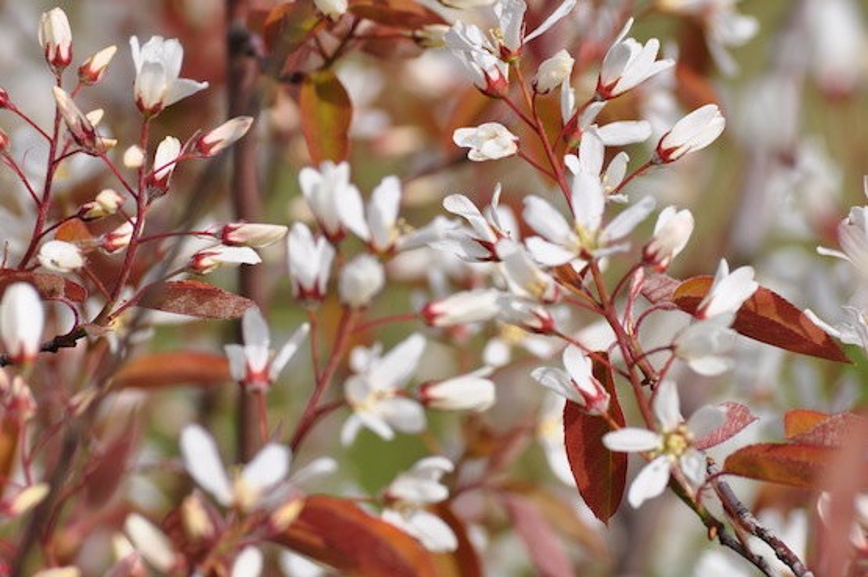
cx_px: 434
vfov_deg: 4.6
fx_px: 7227
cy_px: 288
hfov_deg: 6.9
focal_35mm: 300
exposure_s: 1/400
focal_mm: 200
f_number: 11
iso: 200
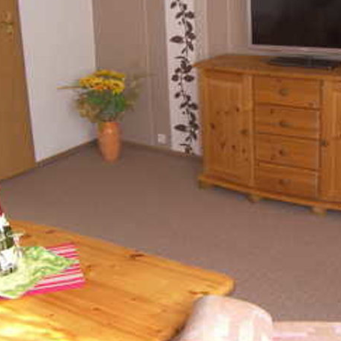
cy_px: 134
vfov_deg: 30.5
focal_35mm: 56
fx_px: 624
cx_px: 214
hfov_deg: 30.4
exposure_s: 1/30
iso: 50
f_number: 2.8
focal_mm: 5
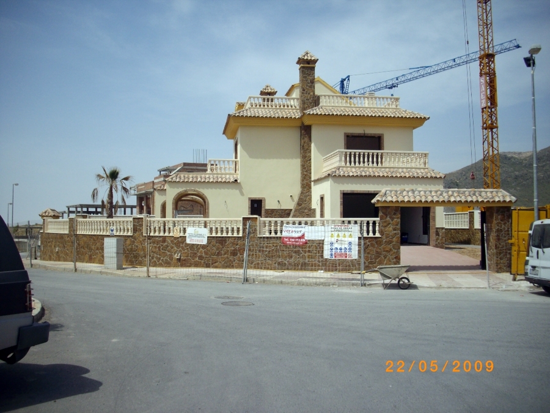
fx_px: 588
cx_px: 275
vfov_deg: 38.7
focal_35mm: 37
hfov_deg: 50.1
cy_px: 206
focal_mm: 6.2
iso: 80
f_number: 5.6
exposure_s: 1/500
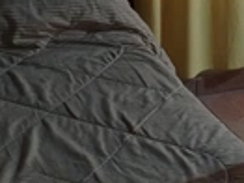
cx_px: 374
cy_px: -47
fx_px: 662
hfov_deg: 18.3
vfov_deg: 15.1
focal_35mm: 94
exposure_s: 1/20
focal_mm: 4.27
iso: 1669
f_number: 1.8
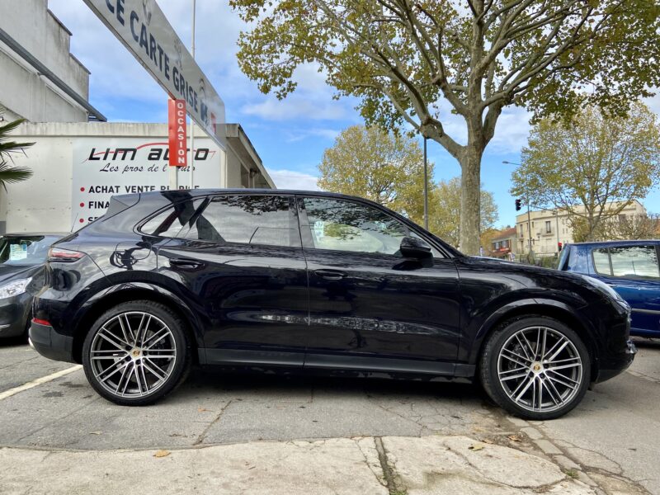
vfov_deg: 53.1
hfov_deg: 67.3
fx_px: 496
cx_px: 330
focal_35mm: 26
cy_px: 248
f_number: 1.8
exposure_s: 1/877
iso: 32
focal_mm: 4.25
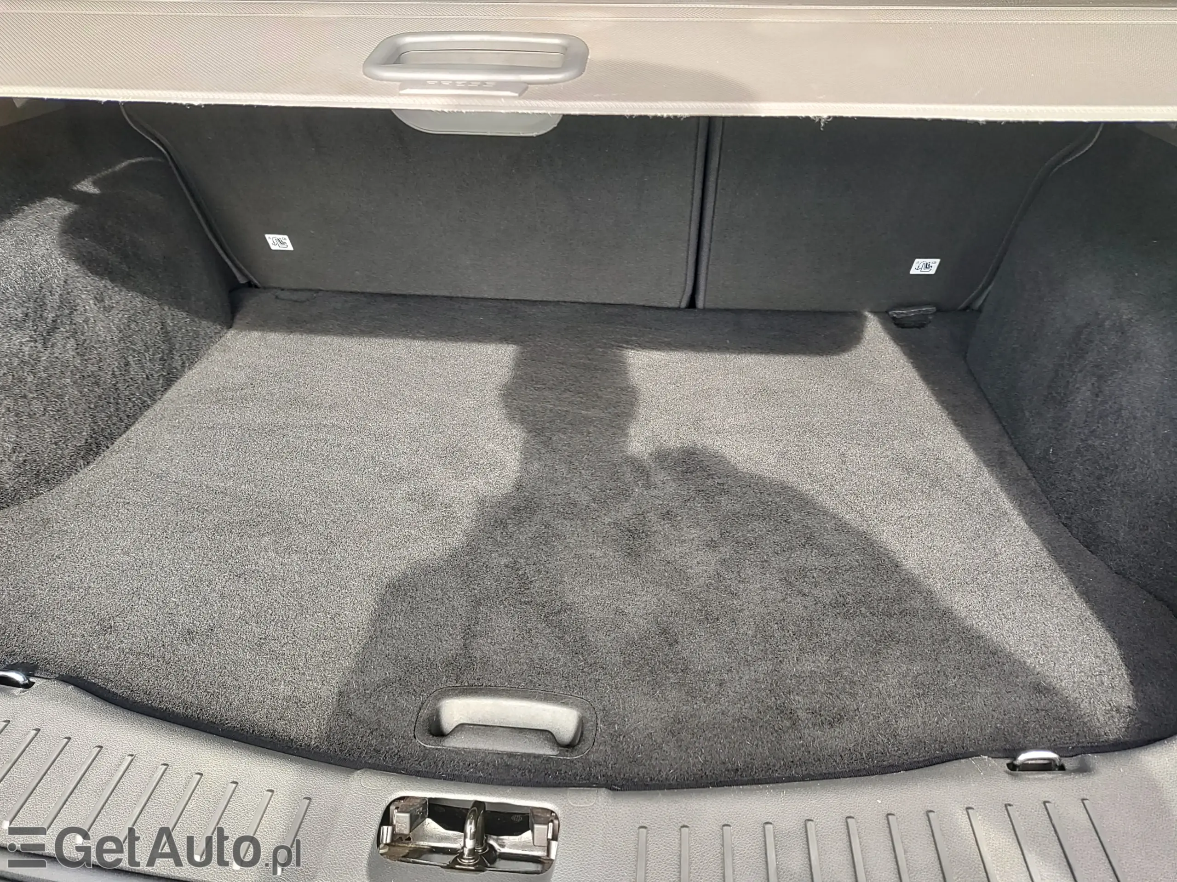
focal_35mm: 23
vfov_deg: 58.9
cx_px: 588
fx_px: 782
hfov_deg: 73.9
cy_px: 441
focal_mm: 5.56
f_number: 1.8
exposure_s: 1/104
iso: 100
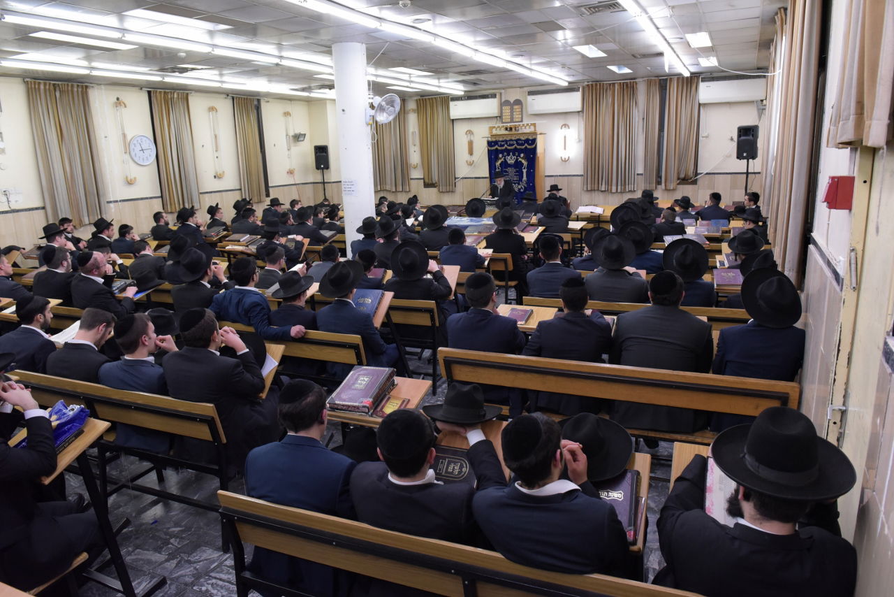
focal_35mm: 24
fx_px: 596
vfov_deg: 53.2
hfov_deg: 73.7
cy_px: 298
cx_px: 447
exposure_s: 1/160
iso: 3200
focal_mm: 24
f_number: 6.3
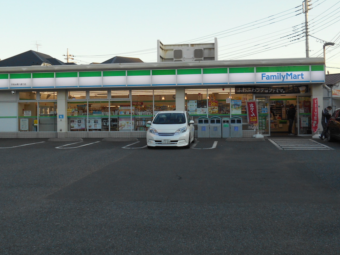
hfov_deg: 39.6
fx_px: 471
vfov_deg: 30.2
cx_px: 149
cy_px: 100
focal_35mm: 48
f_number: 3.9
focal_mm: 6.7
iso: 140
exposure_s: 1/250
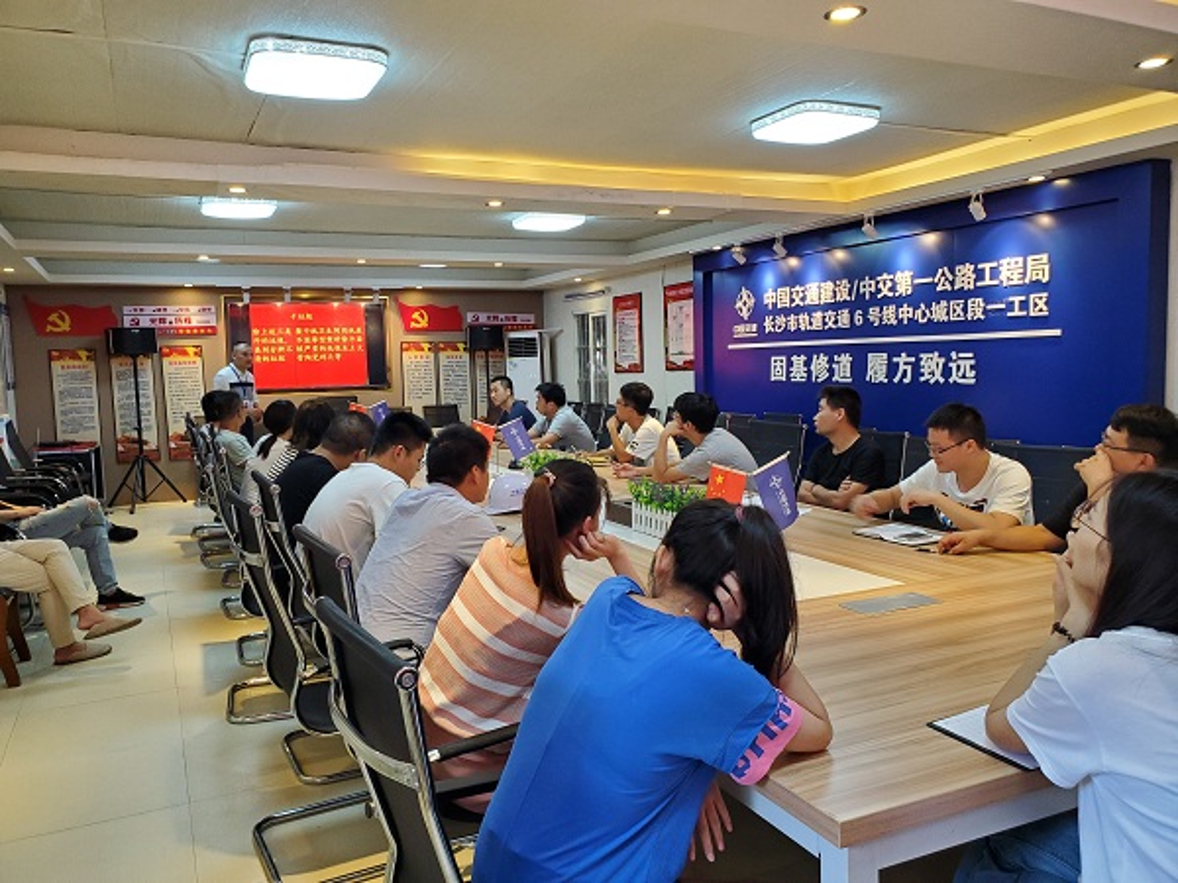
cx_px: 589
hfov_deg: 67.3
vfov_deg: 53.1
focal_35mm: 26
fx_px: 885
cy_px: 442
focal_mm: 4.3
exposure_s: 1/50
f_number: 2.4
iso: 250
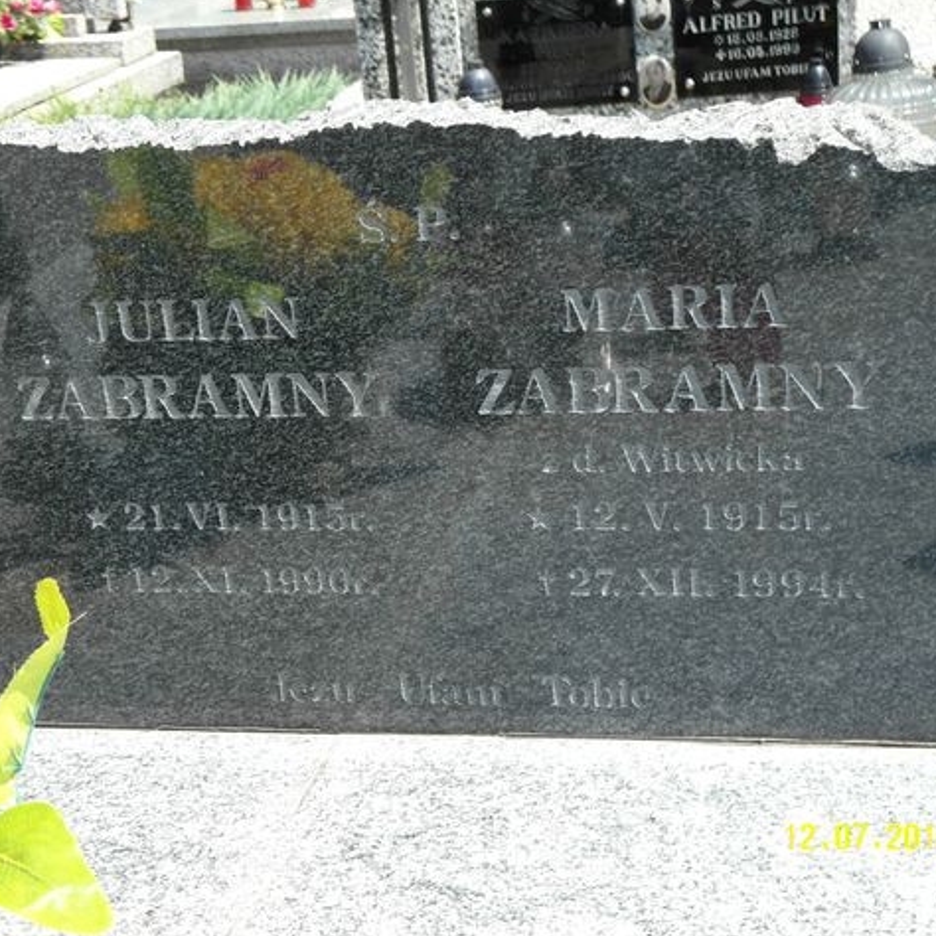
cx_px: 411
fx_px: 2080
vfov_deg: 25.4
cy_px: 464
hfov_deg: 25.3
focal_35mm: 68
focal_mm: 12.3
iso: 80
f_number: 2.3
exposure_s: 1/750
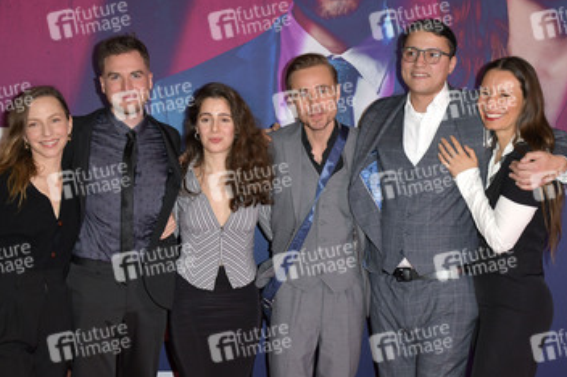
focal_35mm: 41
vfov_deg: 32.5
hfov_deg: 47.4
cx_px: 271
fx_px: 645
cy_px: 222
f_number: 5.6
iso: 800
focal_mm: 32
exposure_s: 1/200
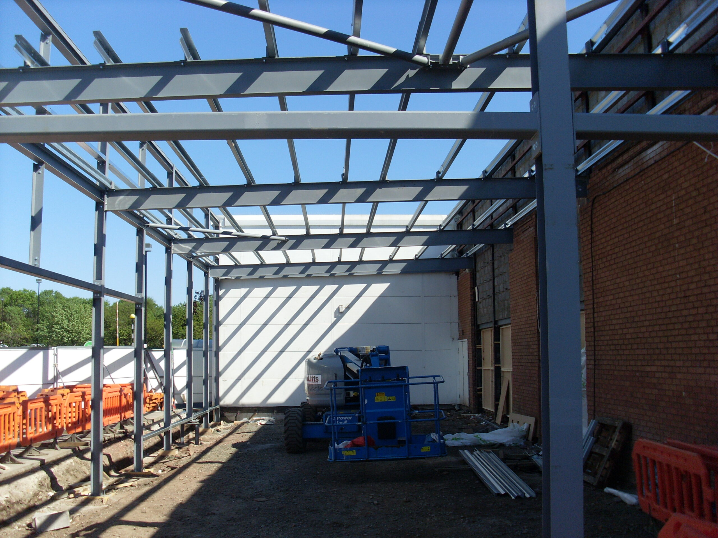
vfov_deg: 37.7
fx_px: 788
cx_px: 359
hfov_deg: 49.0
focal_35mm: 38
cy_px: 269
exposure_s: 1/180
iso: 80
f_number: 7.7
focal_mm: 6.3
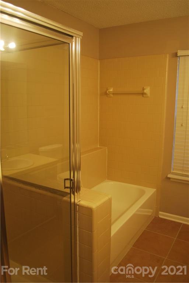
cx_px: 94
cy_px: 142
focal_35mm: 30
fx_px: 236
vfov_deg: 61.9
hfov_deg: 43.7
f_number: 3.8
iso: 320
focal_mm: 20
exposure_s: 1/30
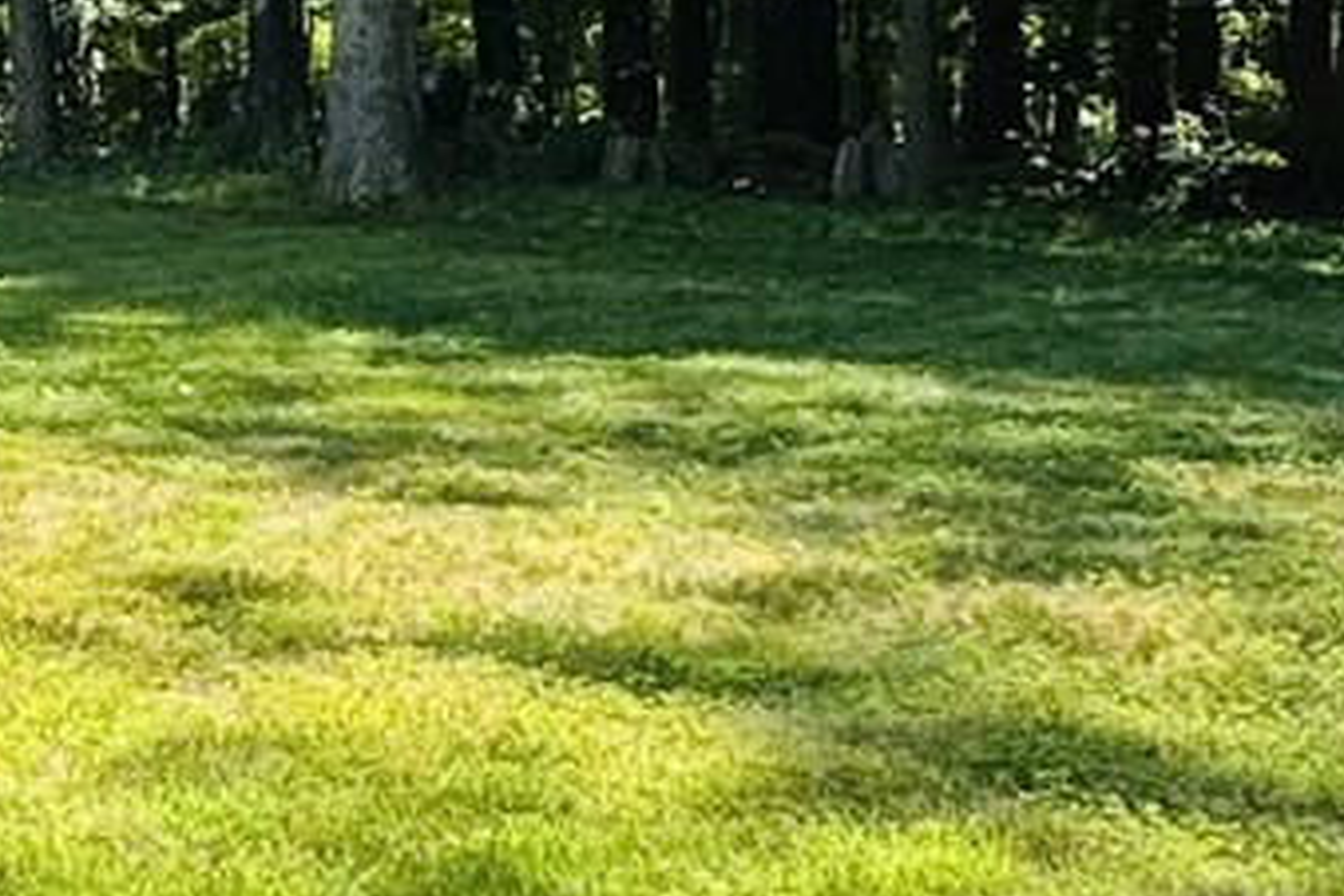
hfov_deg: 20.0
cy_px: 111
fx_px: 3285
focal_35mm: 88
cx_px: -662
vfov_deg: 15.4
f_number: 2.2
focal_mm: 2.22
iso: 40
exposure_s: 1/548
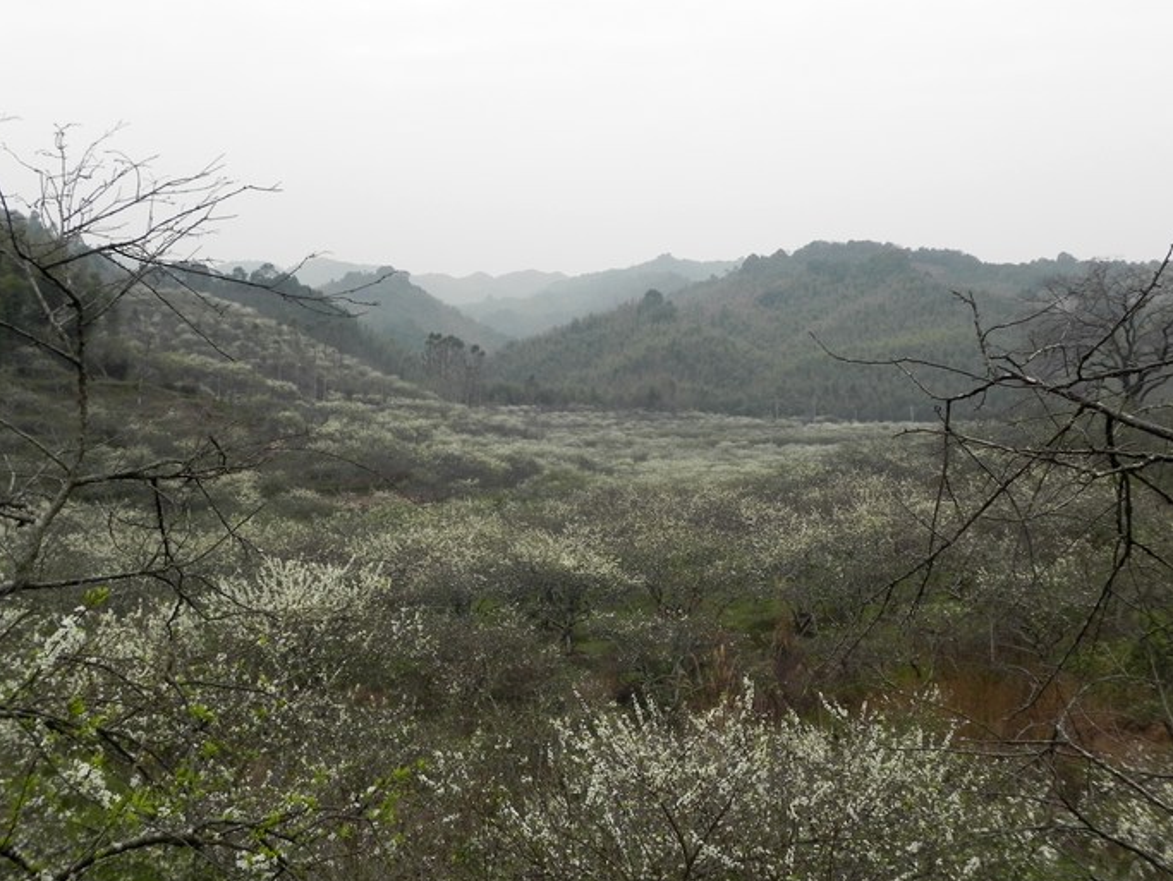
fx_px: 1424
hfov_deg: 44.8
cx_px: 586
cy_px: 446
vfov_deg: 34.4
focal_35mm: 42
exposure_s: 1/186
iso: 160
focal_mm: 7.3
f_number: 5
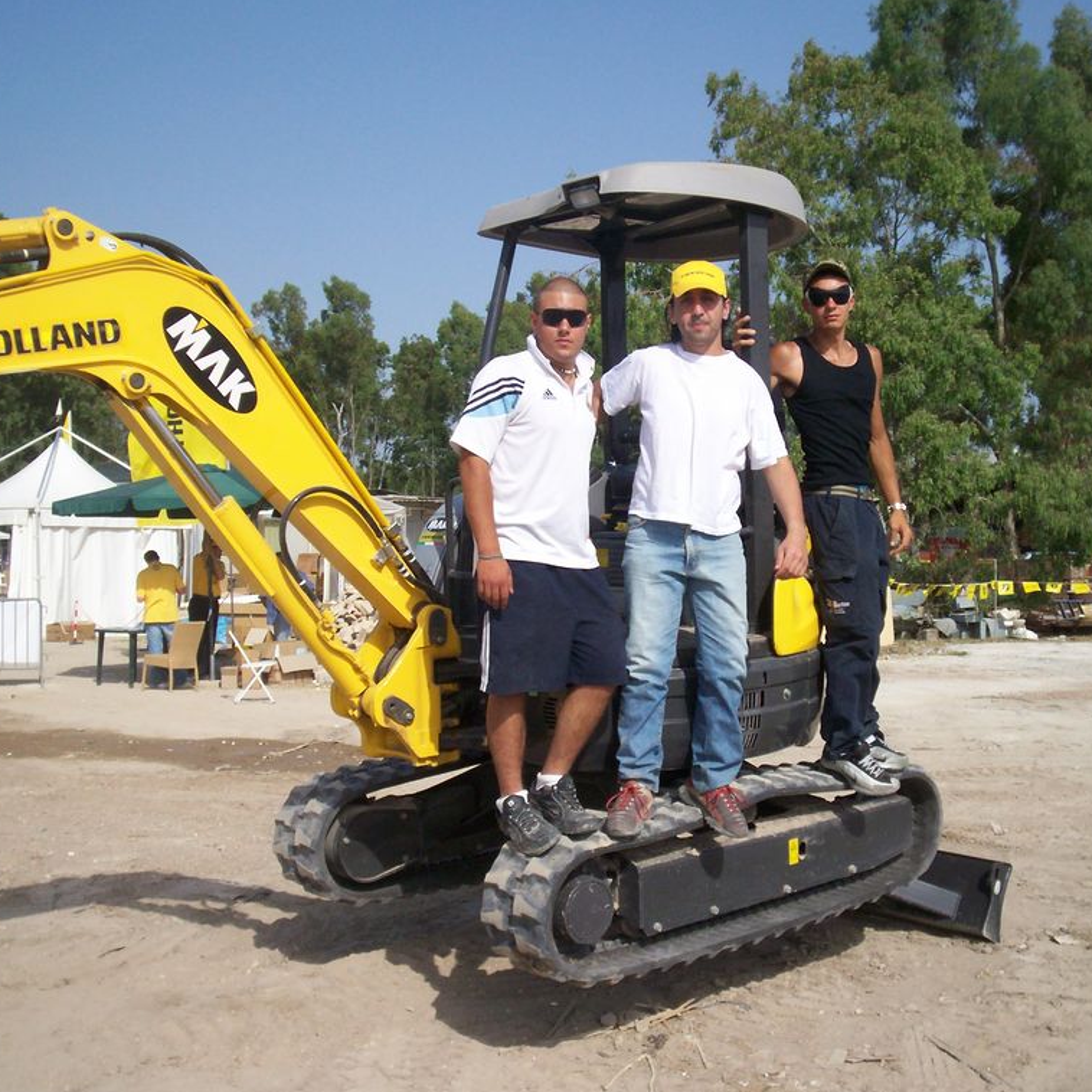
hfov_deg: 39.2
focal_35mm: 43
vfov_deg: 39.2
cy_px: 549
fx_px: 1535
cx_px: 578
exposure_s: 1/989
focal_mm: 5.9
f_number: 4.5
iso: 100
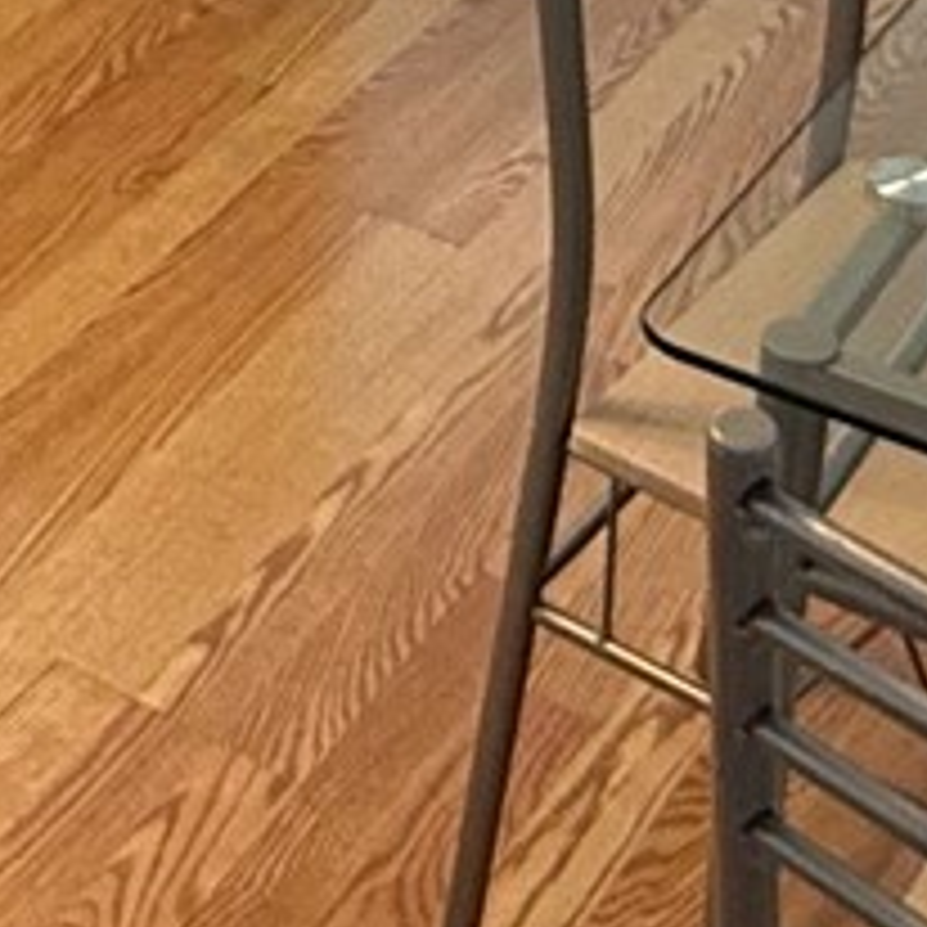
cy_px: -382
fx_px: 2909
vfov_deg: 16.7
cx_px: -333
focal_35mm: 96
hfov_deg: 16.9
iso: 400
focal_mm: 2.22
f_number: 2.2
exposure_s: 1/120
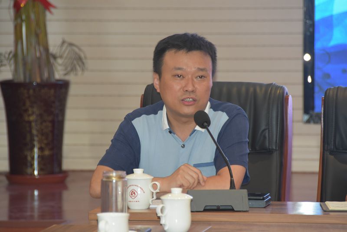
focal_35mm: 300
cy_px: 116
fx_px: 2891
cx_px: 174
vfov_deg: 4.6
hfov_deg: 6.9
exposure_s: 1/60
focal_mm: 200
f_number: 5.6
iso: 1250
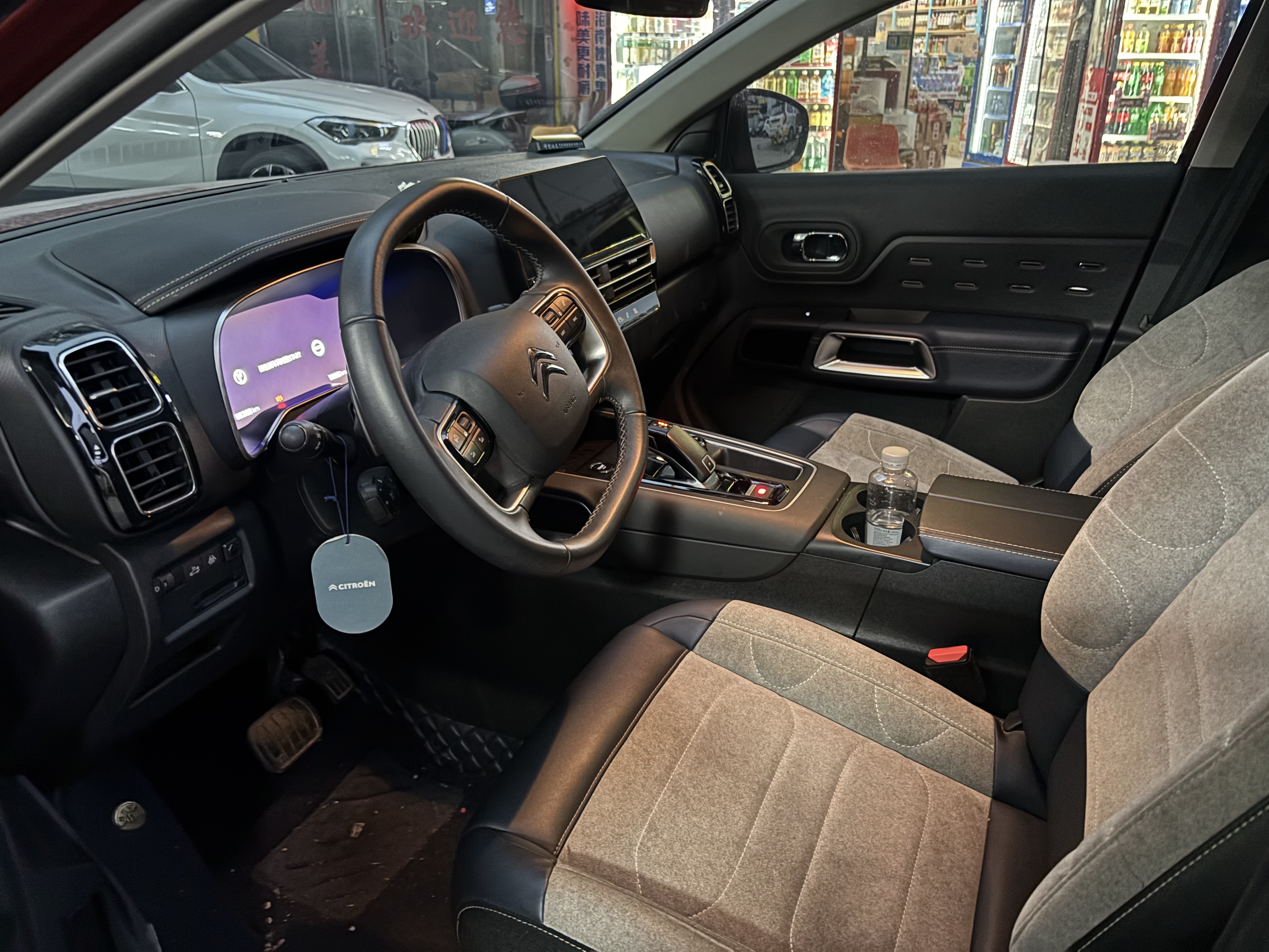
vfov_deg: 53.1
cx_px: 634
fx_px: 953
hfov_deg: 67.3
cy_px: 476
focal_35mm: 26
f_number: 1.6
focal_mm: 5.96
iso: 1250
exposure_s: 1/19
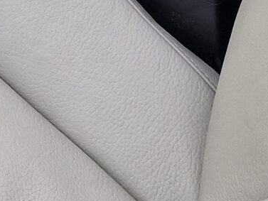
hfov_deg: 11.2
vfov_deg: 8.4
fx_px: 1208
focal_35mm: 156
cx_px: -303
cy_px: -352
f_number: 1.8
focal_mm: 6.4
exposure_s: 1/180
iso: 80
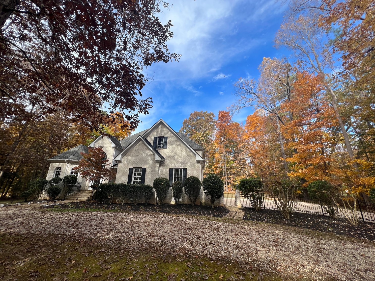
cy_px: 140
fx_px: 141
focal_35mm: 13
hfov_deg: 106.2
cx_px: 188
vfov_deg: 89.9
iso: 32
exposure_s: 1/645
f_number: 1.8
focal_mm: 1.57
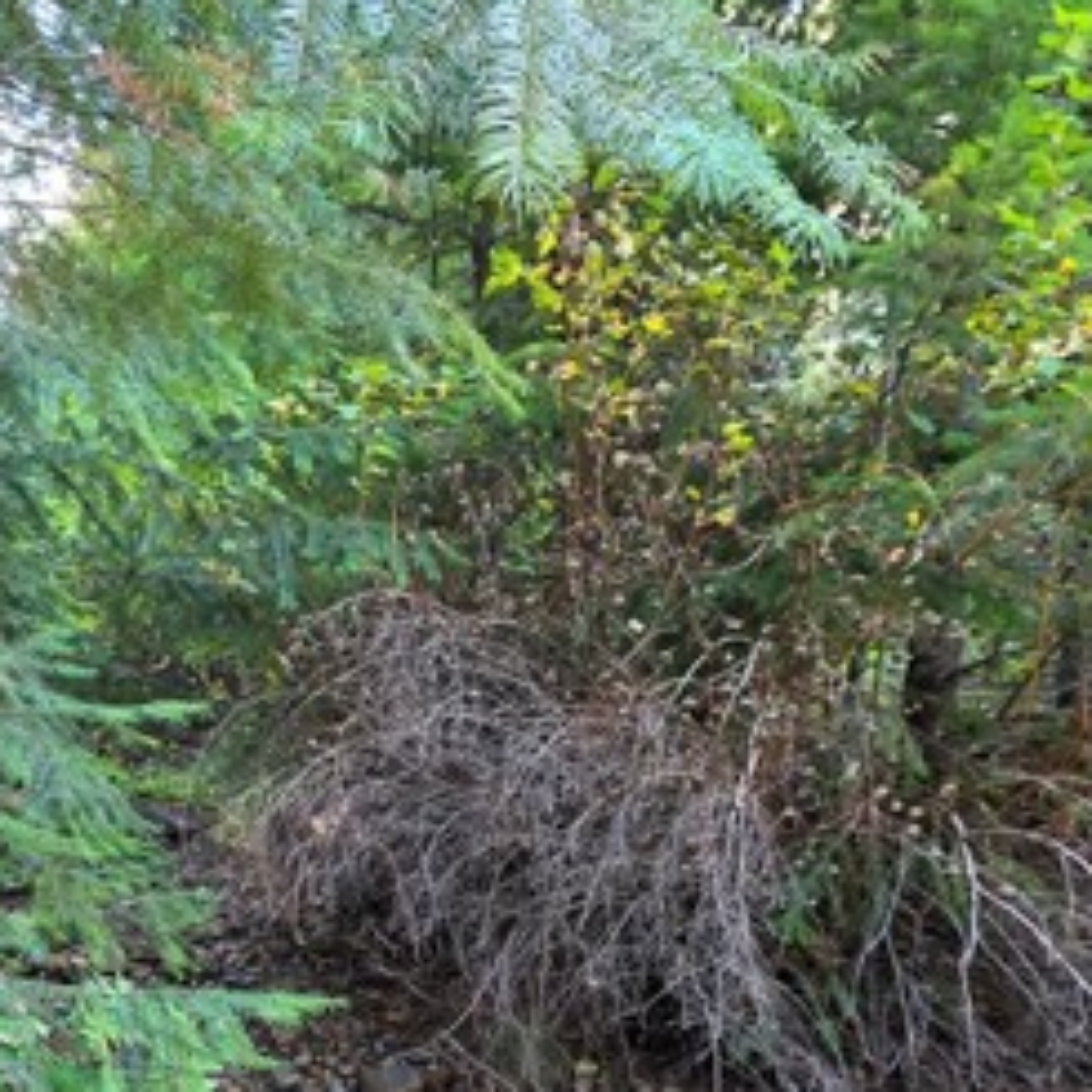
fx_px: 1071
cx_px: 325
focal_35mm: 30
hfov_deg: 52.5
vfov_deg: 49.6
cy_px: 927
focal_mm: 2.2
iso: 400
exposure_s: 1/60
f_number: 1.9
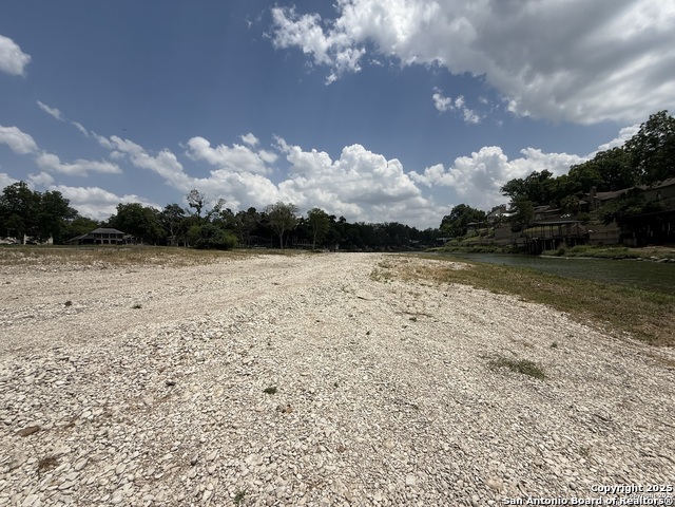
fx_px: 273
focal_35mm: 14
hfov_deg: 102.1
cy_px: 254
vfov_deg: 85.7
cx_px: 338
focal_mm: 2.22
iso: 50
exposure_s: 1/6173
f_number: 2.2
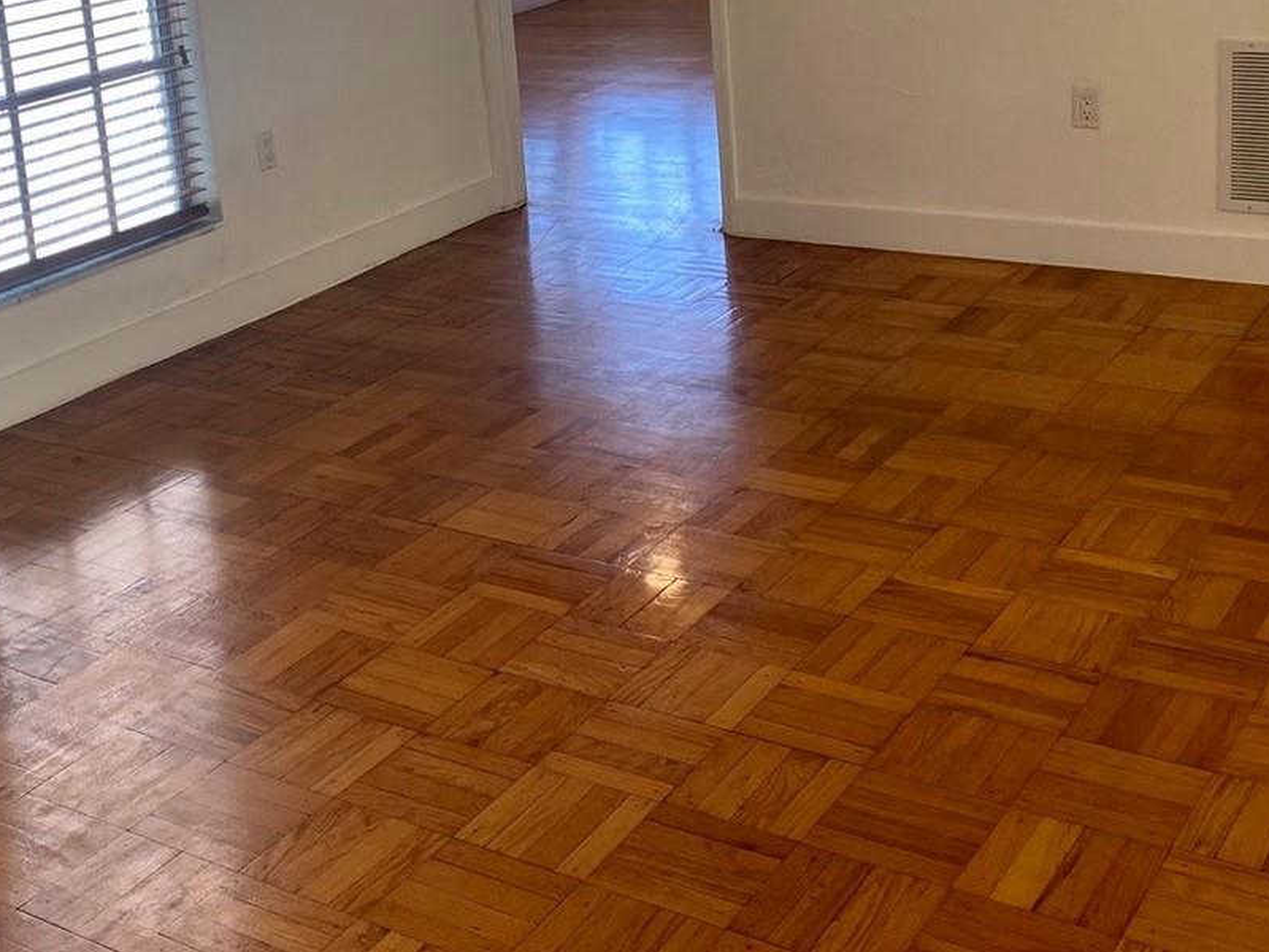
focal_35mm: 52
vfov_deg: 27.3
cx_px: 389
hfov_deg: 36.3
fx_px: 1906
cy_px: 152
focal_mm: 4.25
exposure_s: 1/120
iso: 64
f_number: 1.8
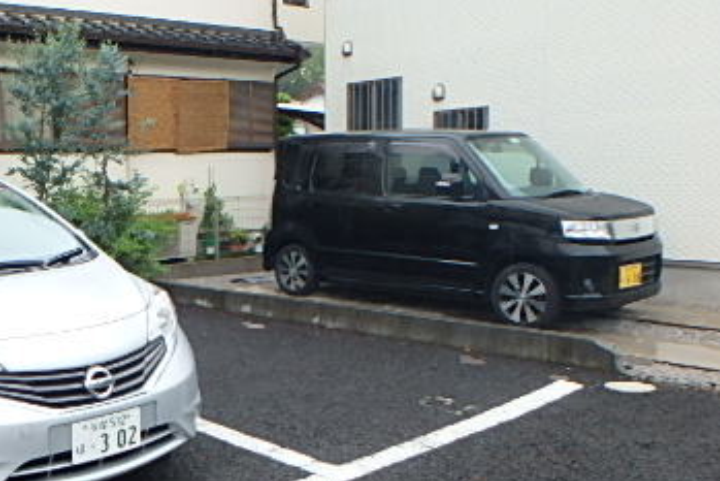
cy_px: 295
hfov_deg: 44.6
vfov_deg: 33.3
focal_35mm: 40
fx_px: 800
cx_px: 91
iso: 125
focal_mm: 3.7
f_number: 3.5
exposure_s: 1/60
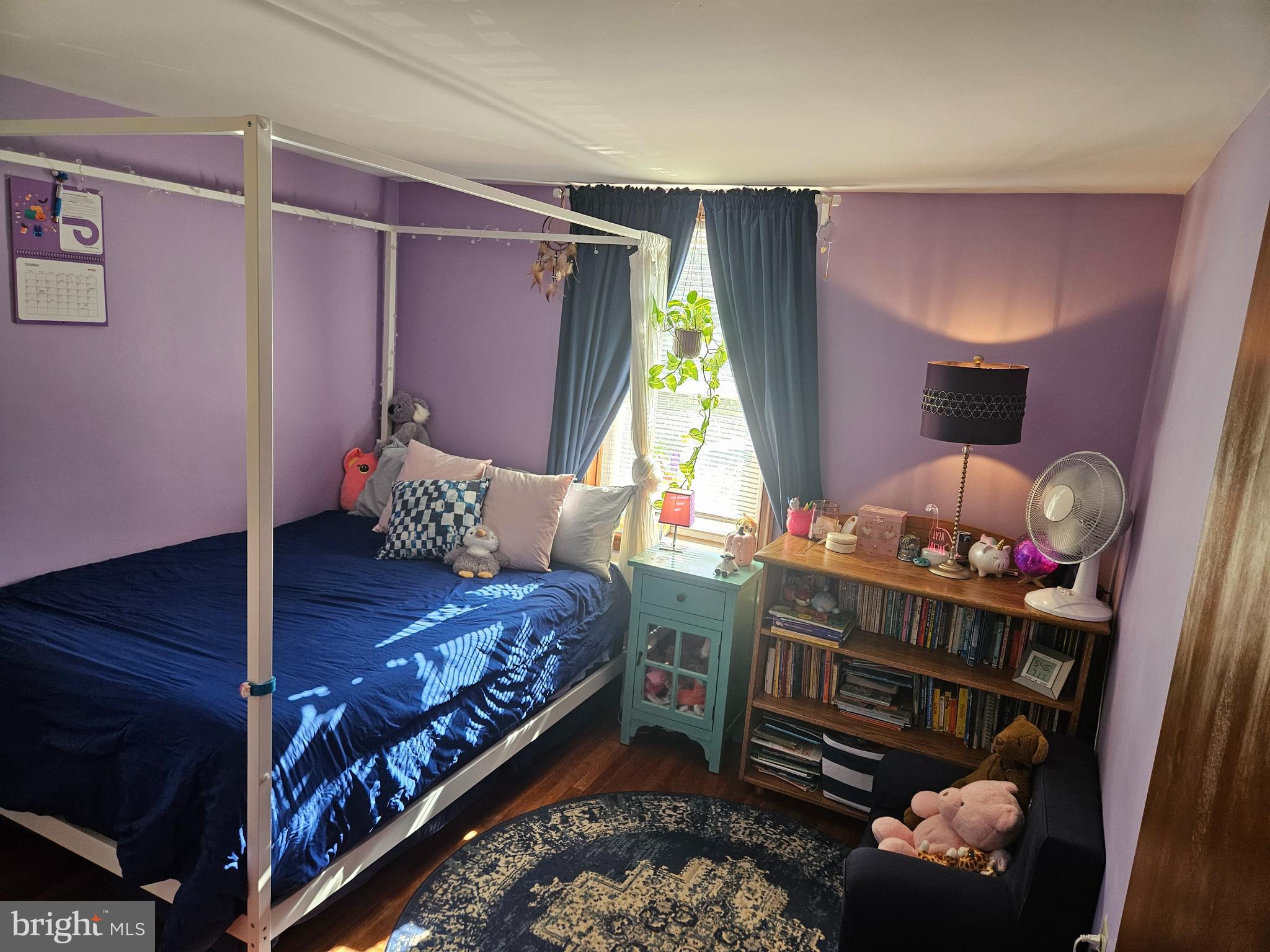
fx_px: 844
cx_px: 635
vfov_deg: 58.9
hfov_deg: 73.9
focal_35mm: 23
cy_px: 476
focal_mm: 5.4
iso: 200
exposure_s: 1/120
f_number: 1.8
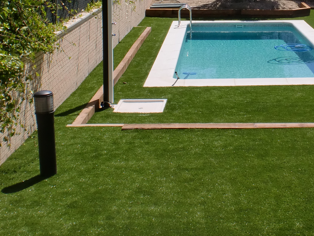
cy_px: 34
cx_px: 248
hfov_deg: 30.0
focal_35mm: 63
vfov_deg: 22.8
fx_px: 572
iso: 64
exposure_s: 1/640
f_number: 5.6
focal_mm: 6.3
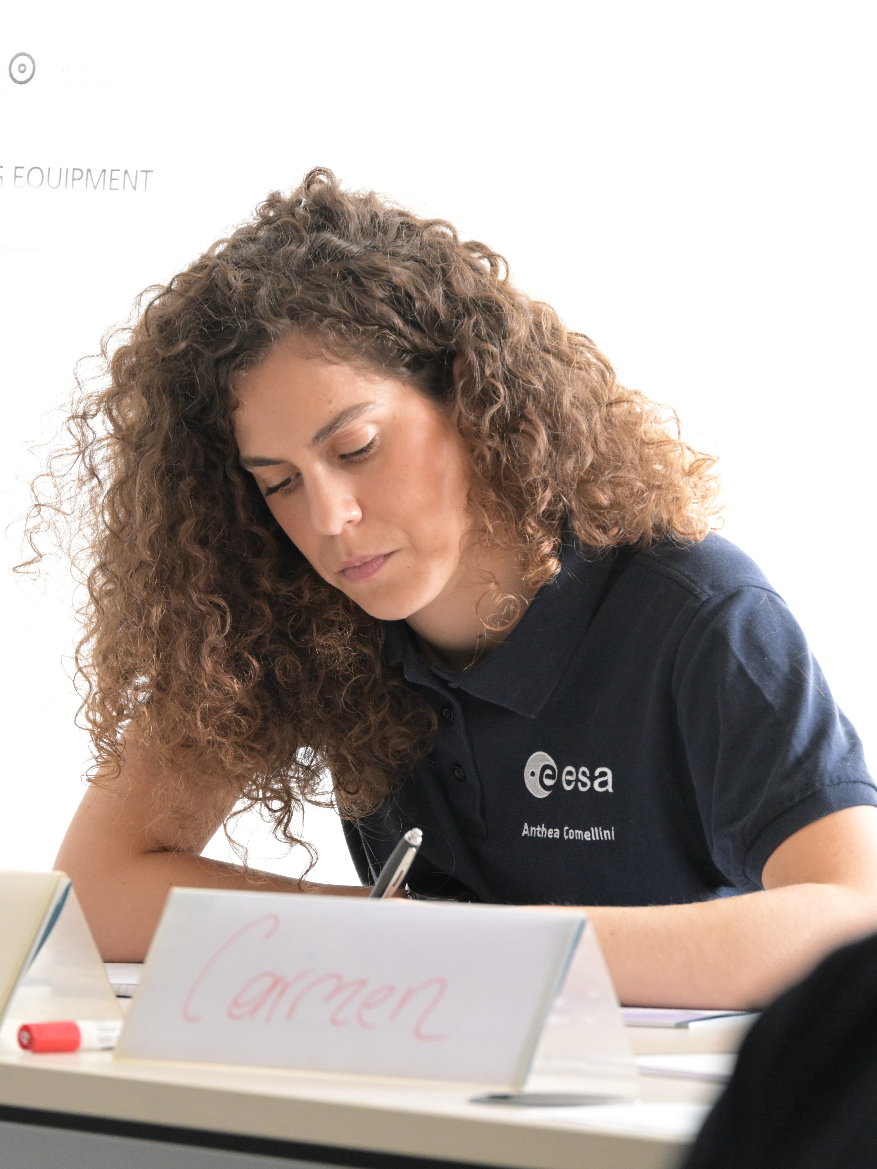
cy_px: 585
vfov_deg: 6.9
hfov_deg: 5.1
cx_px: 358
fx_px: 9762
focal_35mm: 289
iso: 3200
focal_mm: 200
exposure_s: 1/160
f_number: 6.3
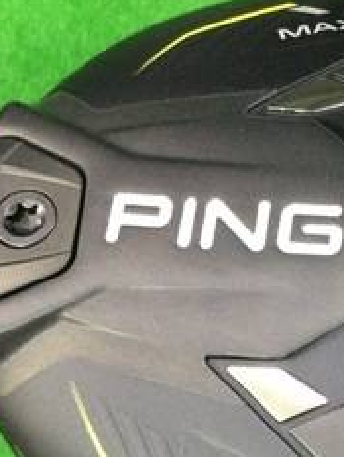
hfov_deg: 17.1
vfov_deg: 22.5
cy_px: 396
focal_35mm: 85
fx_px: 1125
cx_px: 326
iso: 200
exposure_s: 1/24
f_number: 2.4
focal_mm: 3.3
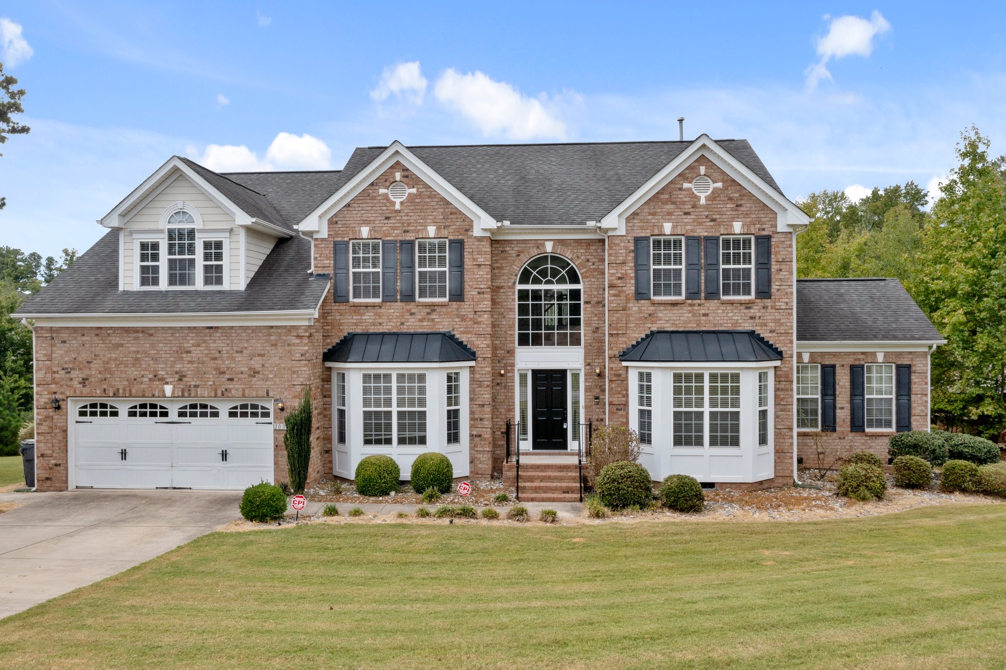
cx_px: 494
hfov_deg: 63.7
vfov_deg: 44.9
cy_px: 332
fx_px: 810
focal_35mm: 29
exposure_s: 1/320
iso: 100
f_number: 8
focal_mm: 10.26
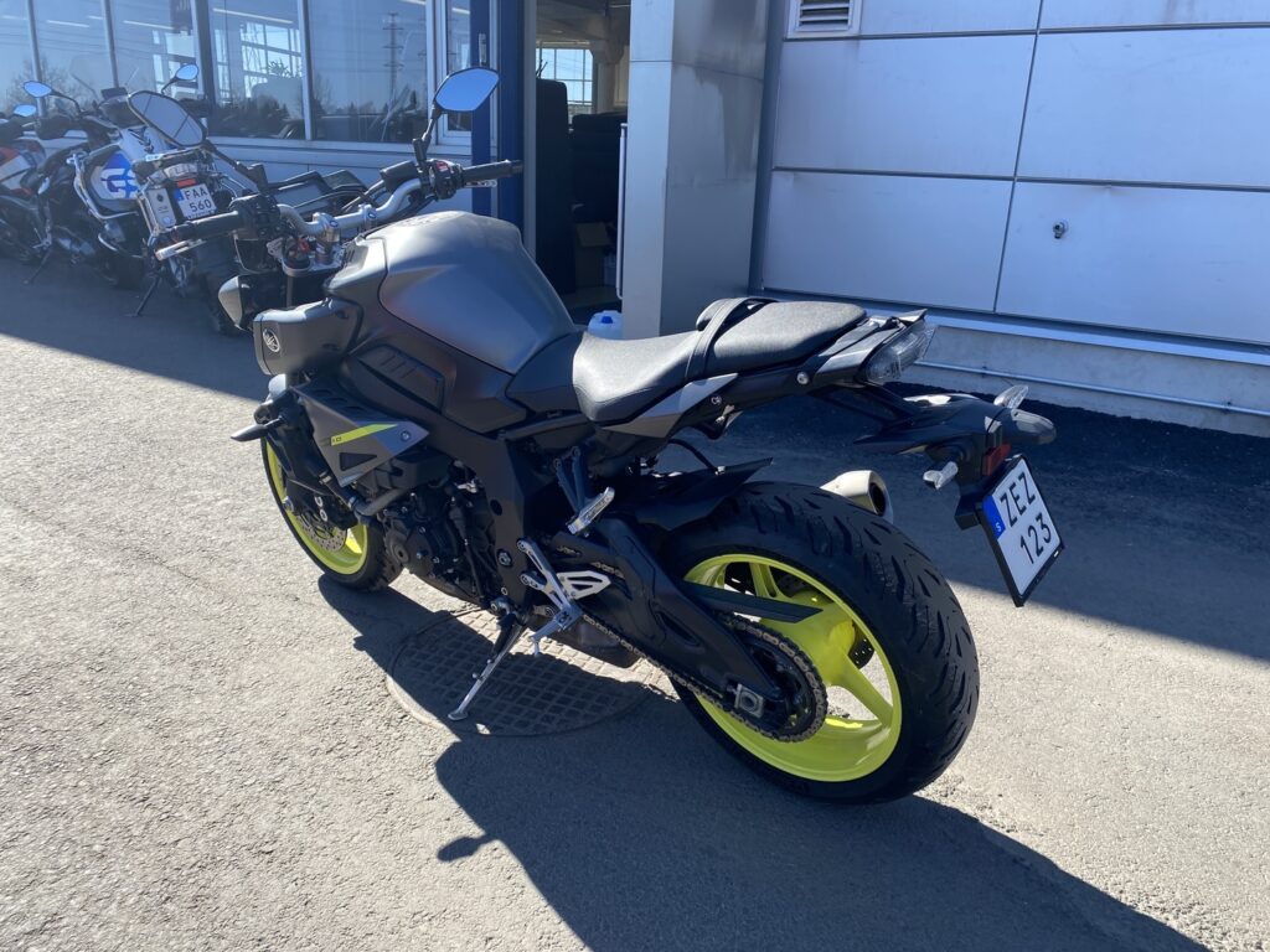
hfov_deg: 67.3
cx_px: 635
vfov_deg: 53.1
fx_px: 954
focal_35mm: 26
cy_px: 476
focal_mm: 4.25
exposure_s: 1/1124
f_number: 1.8
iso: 32
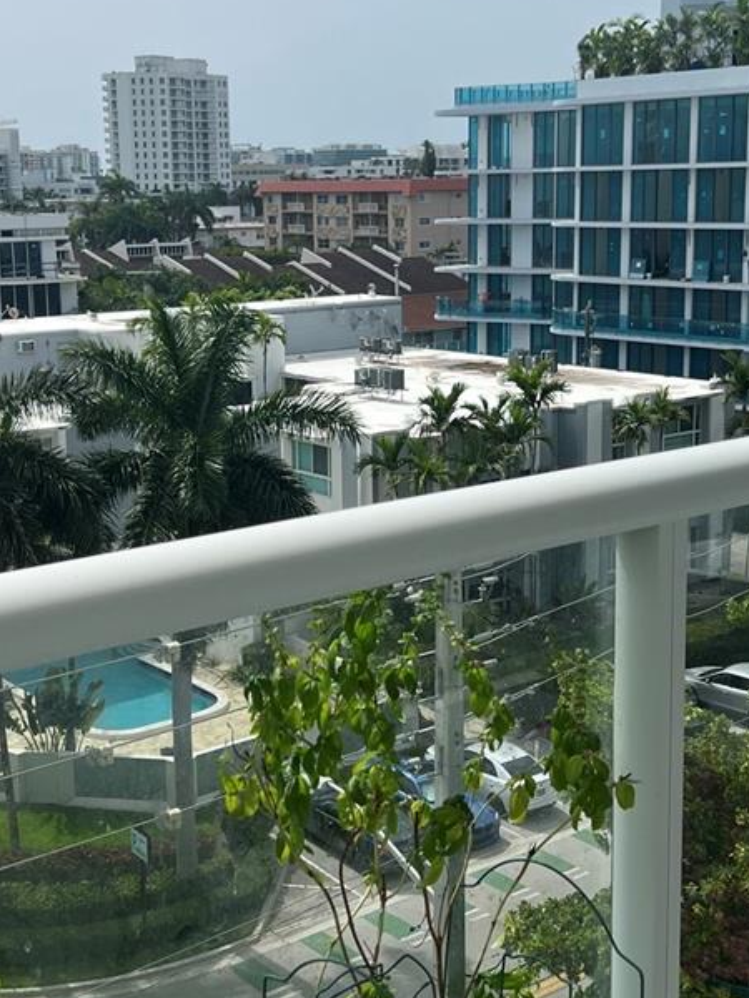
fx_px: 1500
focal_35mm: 52
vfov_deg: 36.8
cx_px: 348
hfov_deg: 28.0
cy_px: 442
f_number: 1.5
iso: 50
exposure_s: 1/7463
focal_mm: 5.7
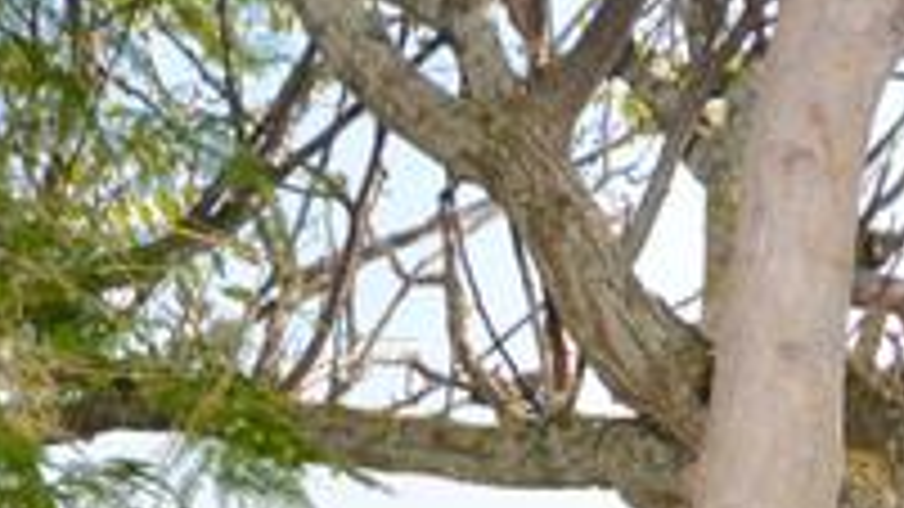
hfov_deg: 16.6
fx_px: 2996
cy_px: 647
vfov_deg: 9.5
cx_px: 994
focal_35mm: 125
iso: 100
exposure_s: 1/200
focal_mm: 20
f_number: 7.1
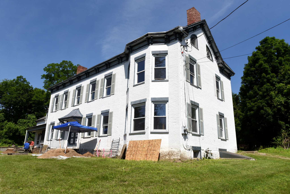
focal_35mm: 24
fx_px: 193
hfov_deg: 73.7
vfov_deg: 53.2
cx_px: 145
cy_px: 97
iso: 500
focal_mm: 24
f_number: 10
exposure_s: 1/1250
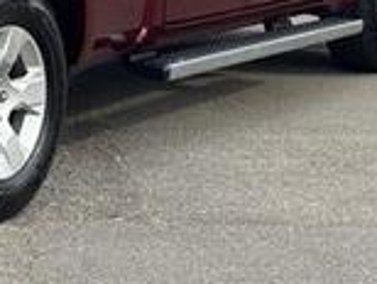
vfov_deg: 9.4
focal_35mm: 157
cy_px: -54
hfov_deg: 12.1
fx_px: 1713
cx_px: -137
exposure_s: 1/1869
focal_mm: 6.76
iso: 64
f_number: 1.78
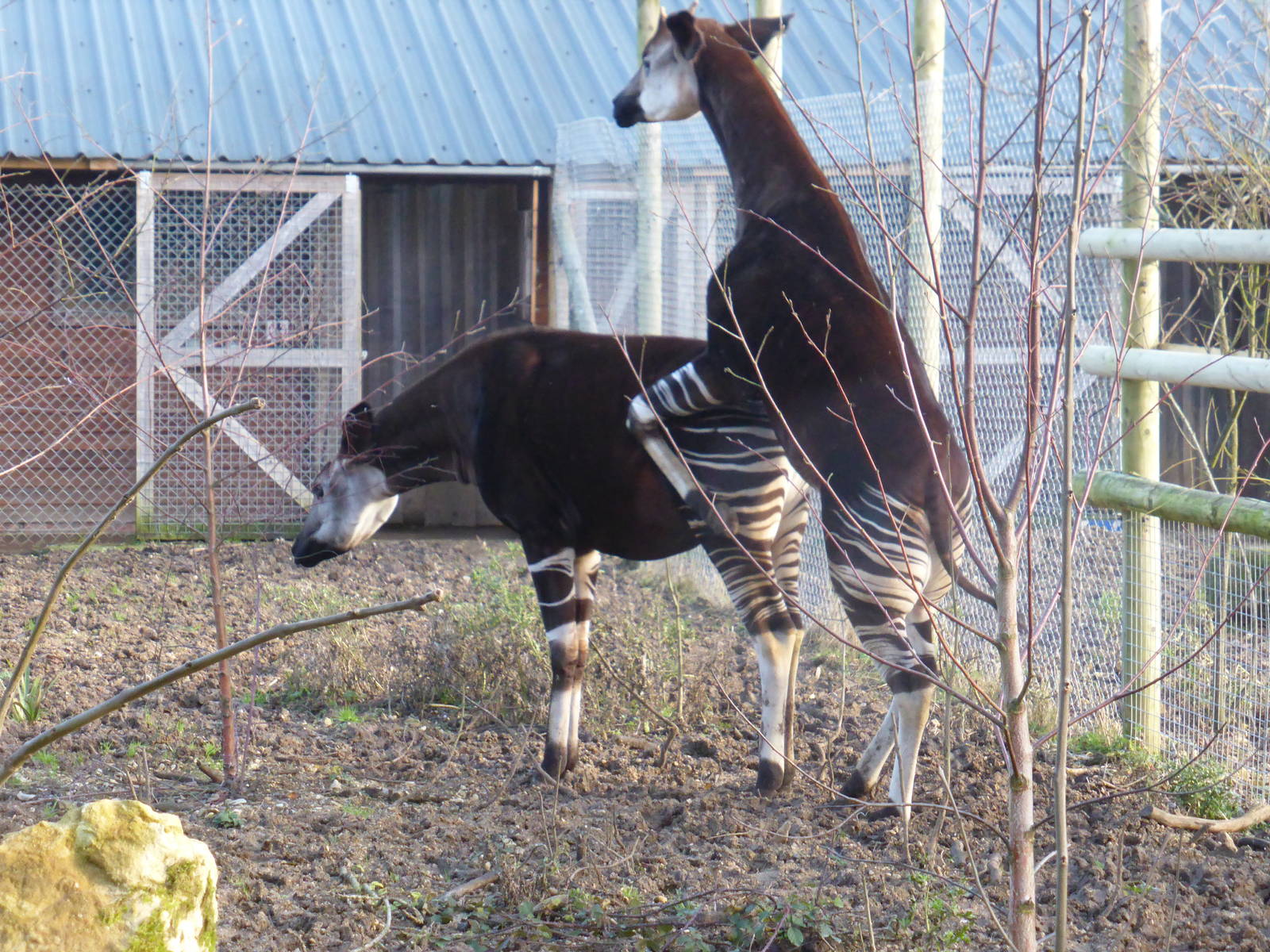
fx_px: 4659
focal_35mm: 127
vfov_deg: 11.7
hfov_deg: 15.5
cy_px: 476
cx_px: 635
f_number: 5.3
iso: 500
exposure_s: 1/160
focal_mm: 20.6
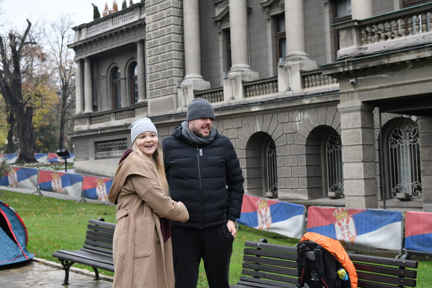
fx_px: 600
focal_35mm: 50
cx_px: 216
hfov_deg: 39.6
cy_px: 144
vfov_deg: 27.0
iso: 1250
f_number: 5.6
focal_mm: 50
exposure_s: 1/320
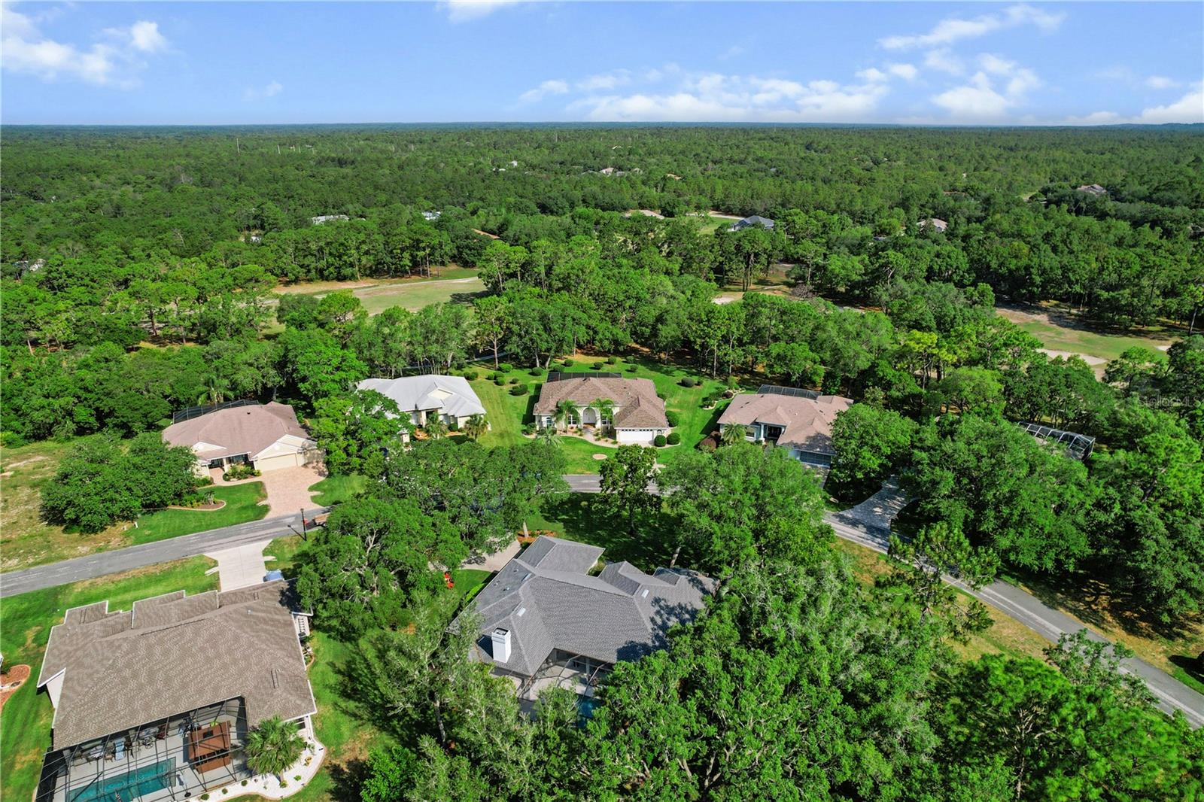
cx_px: 602
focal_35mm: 22
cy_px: 401
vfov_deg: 57.2
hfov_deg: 78.6
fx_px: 736
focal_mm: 8.38
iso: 110
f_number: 2.8
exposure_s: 1/4000
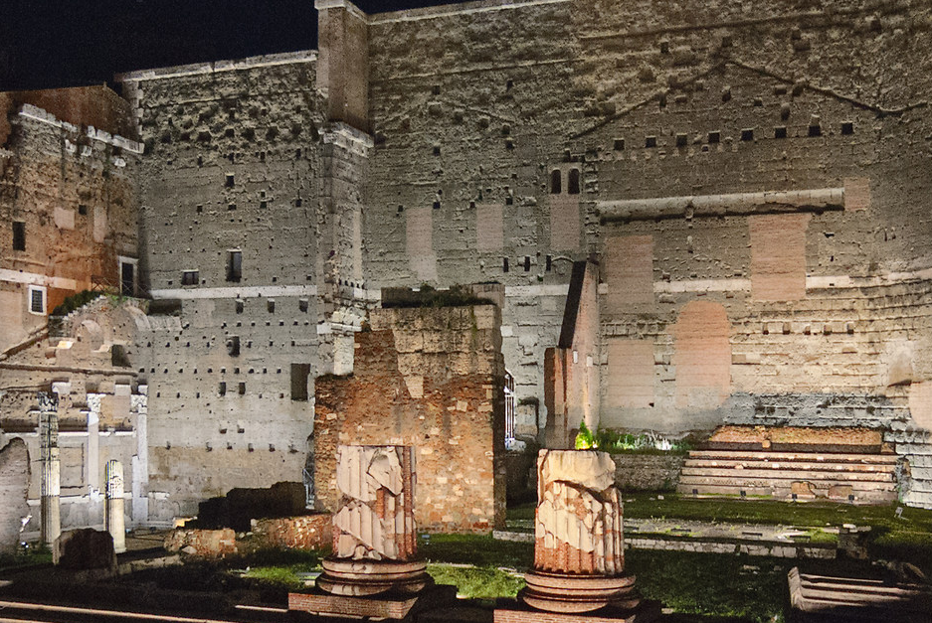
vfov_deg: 31.3
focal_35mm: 42
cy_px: 455
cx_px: 515
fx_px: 1096
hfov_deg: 46.0
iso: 800
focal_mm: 11
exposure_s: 1/15
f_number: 2.8
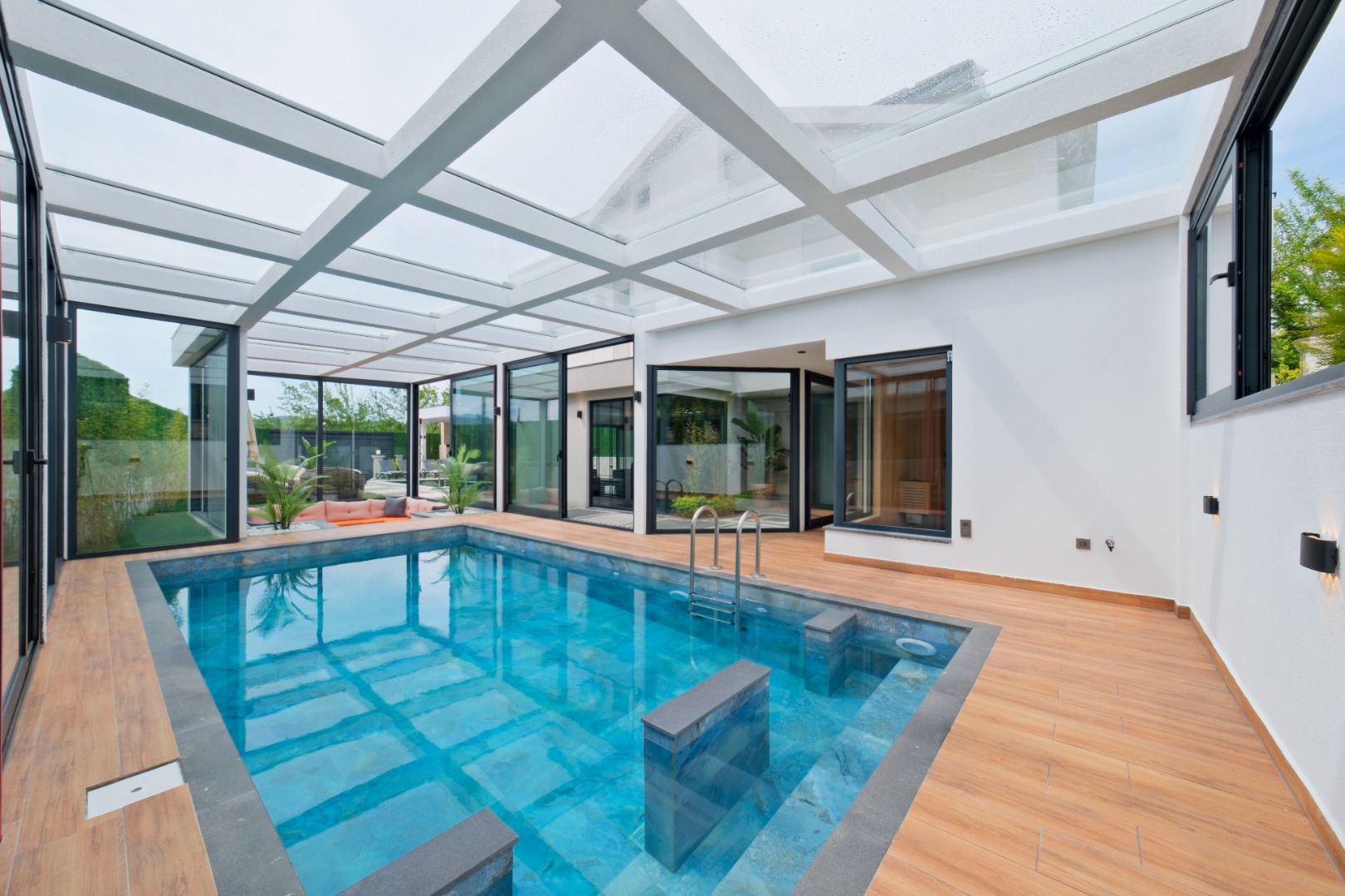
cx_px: 672
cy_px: 448
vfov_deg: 90.0
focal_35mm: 12
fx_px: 448
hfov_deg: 112.6
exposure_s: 1/200
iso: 125
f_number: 8
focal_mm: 8
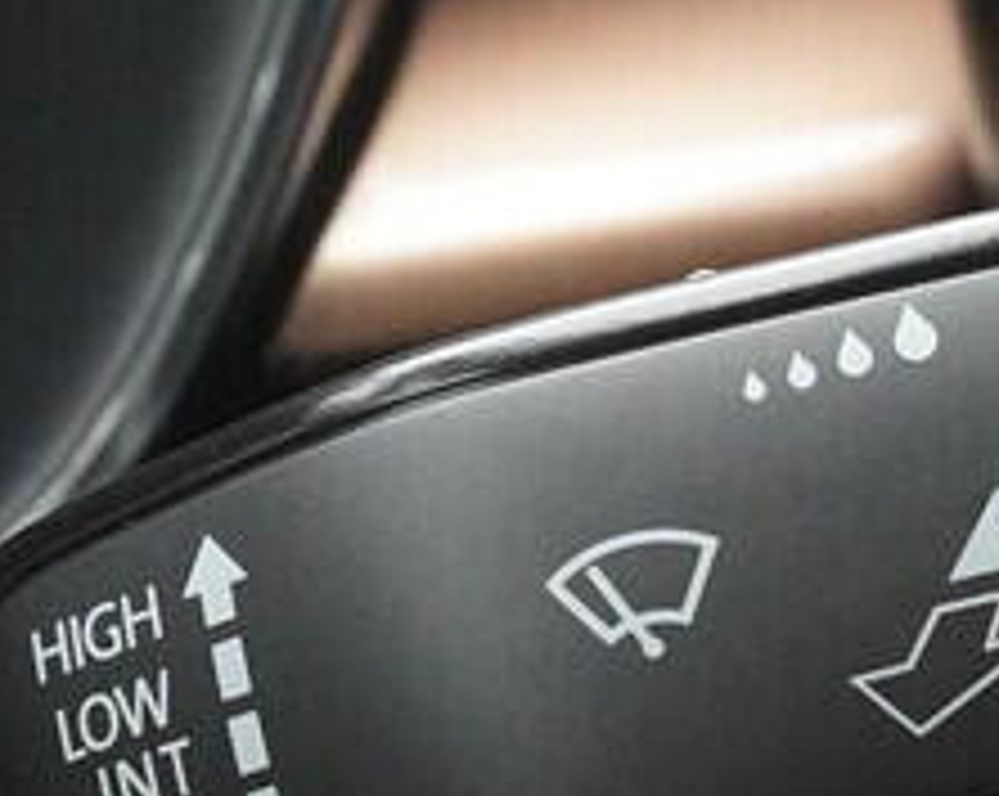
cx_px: 536
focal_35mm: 156
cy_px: 659
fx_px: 4606
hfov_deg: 12.4
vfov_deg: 9.9
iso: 6400
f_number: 6.3
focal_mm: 24
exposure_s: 1/200
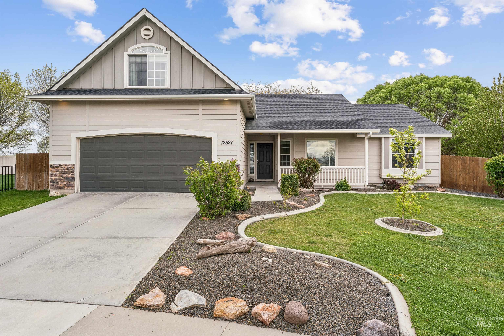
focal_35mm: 20
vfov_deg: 61.2
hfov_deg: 83.1
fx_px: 284
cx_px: 252
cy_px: 168
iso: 400
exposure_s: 1/125
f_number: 13
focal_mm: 20.3
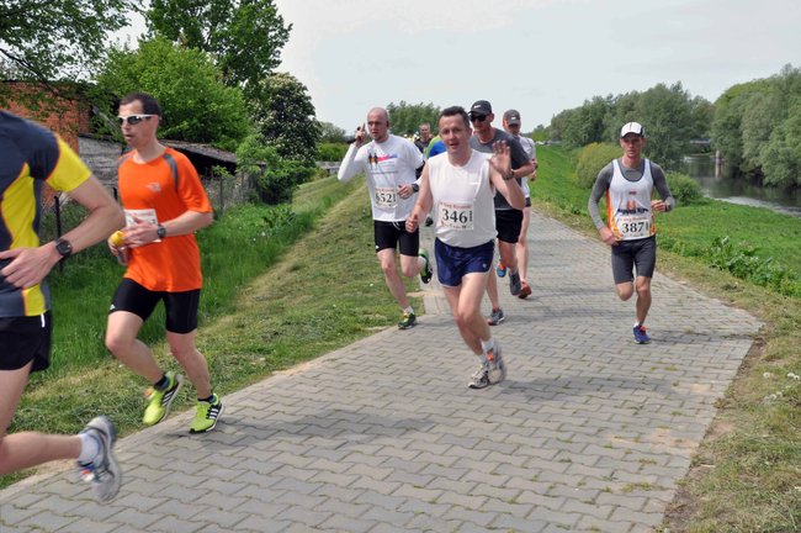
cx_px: 400
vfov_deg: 30.8
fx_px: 967
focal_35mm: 44
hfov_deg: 45.0
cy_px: 266
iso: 800
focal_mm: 29
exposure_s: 1/200
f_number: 25
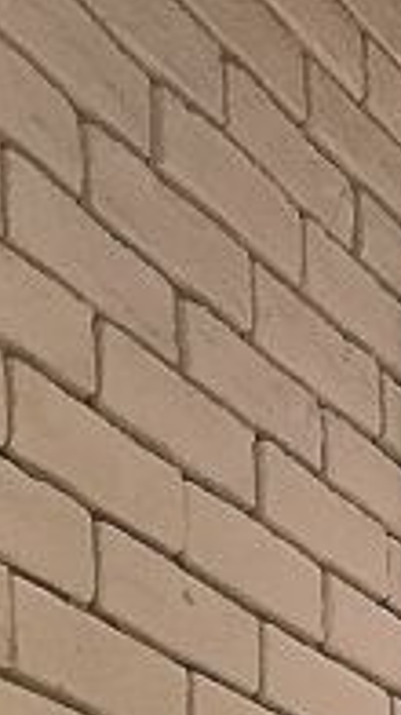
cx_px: 596
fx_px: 2140
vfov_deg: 16.4
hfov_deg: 10.4
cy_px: 1215
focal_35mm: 113
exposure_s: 1/33
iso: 125
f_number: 2.2
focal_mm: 4.15
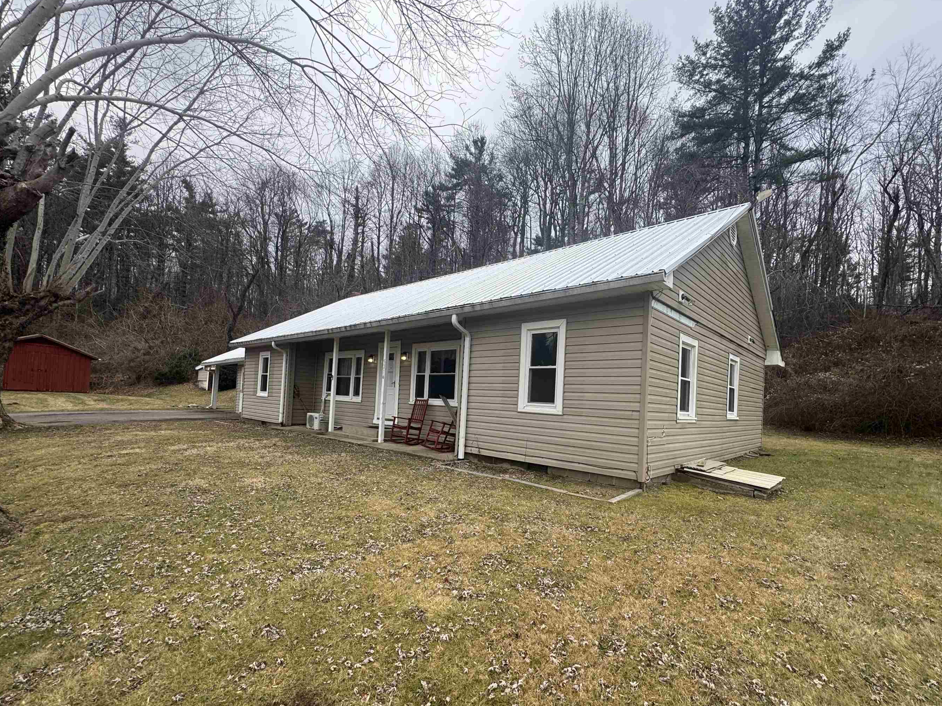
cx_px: 513
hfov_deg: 94.3
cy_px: 399
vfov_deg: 77.7
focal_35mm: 16
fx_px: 435
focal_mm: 2.22
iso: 40
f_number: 2.2
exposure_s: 1/388
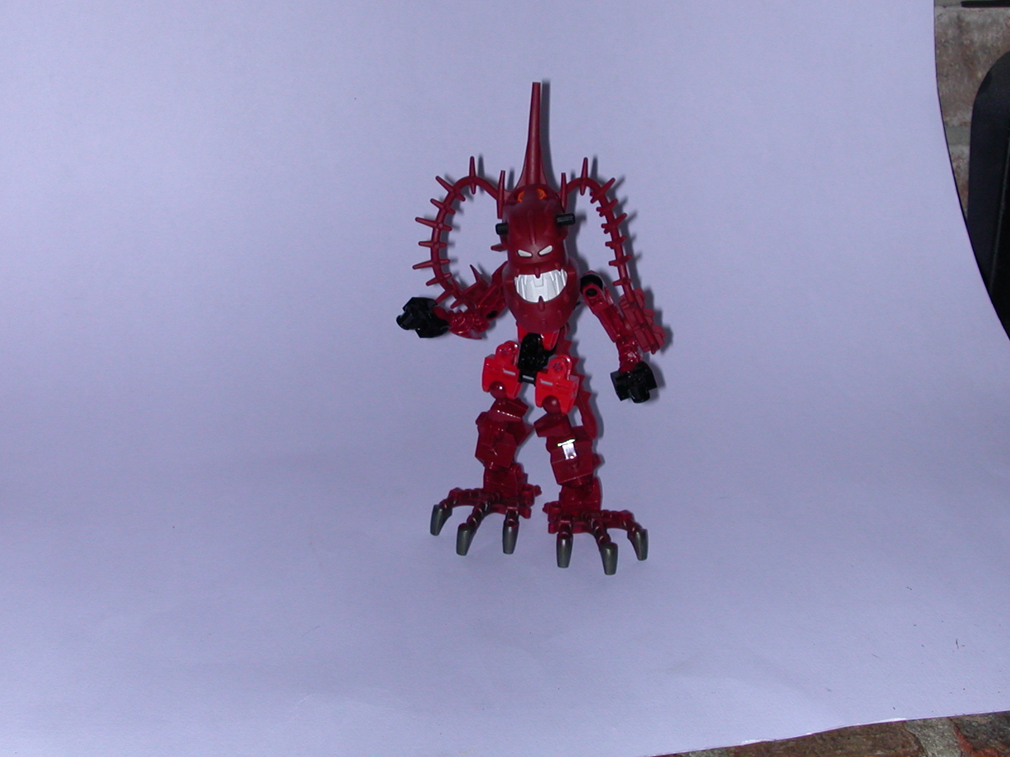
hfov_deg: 33.2
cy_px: 378
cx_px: 505
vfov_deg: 25.2
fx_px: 1692
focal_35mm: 58
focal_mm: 8.9
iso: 100
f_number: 3.4
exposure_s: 1/59.9
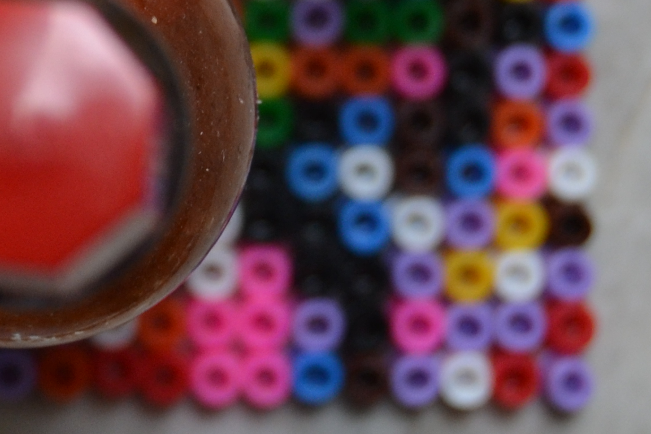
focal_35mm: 192
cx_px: -112
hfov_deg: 10.5
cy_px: -336
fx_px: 3472
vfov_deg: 7.0
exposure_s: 1/100
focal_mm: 32
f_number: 5
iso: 400
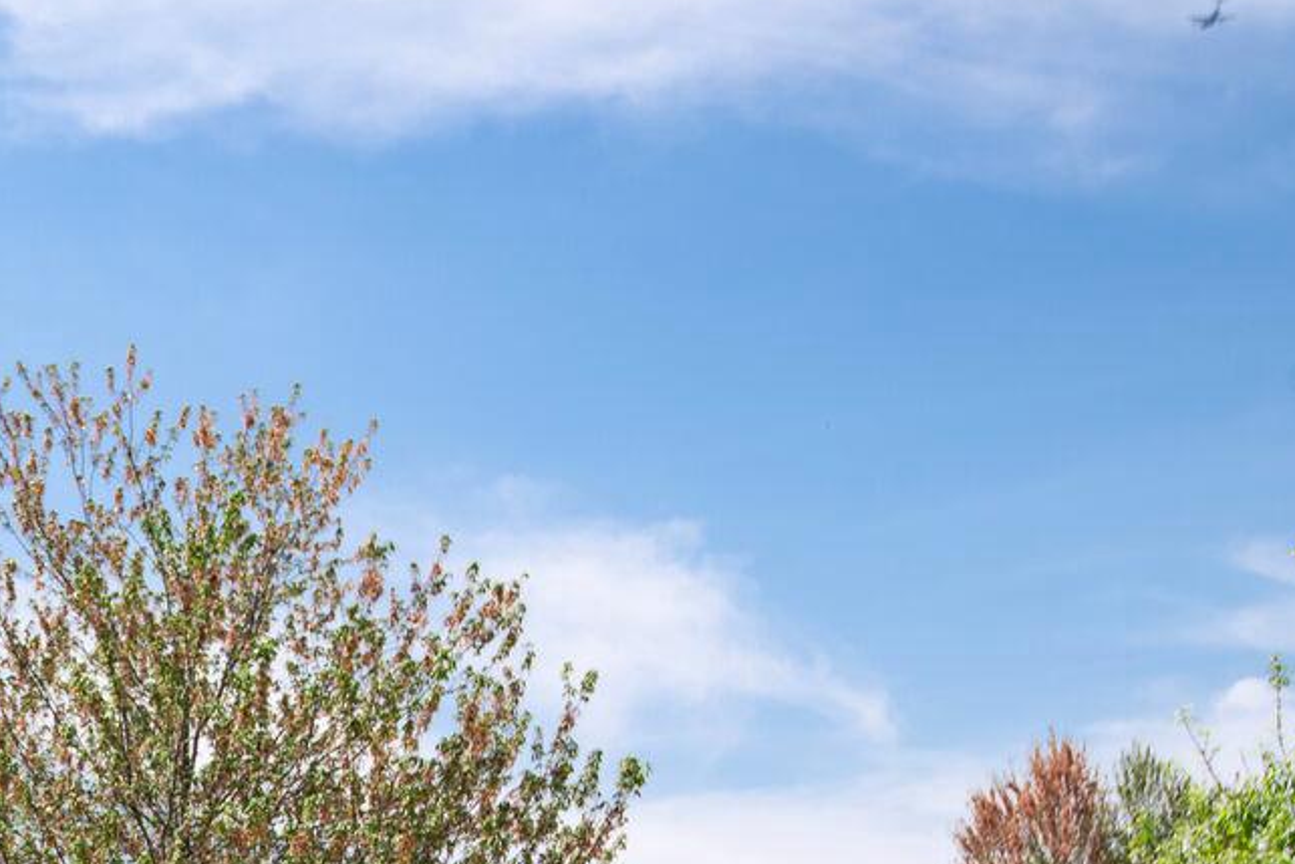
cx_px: -324
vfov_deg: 14.0
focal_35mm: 94
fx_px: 3382
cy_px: 1138
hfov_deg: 20.1
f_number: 8
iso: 200
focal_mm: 35
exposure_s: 1/800
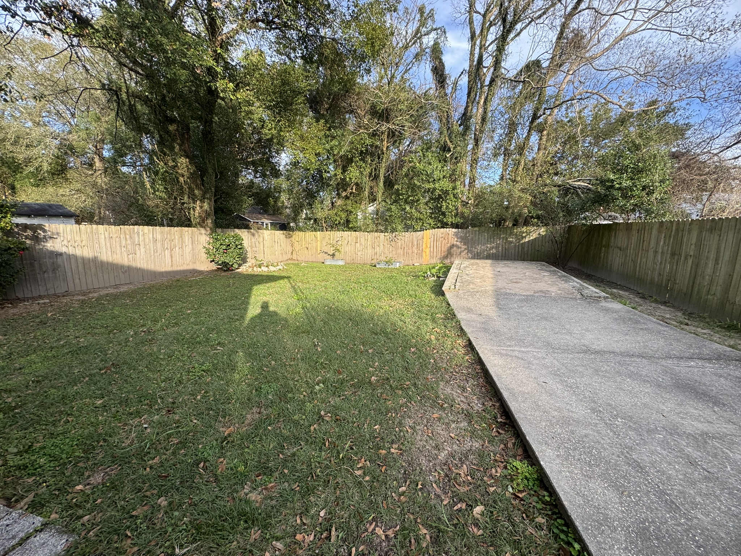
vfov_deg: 85.7
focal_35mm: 14
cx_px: 370
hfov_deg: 102.1
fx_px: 300
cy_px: 278
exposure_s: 1/401
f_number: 2.2
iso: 40
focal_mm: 2.22
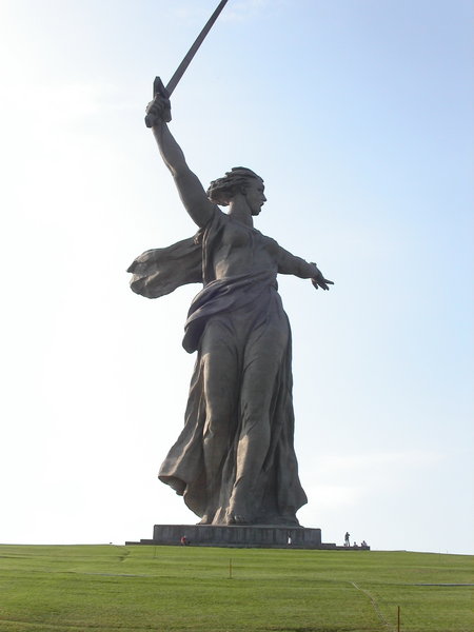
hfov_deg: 26.6
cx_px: 237
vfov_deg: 34.9
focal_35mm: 55
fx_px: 1004
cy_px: 316
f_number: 8
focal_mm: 11.3
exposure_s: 1/250
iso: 100
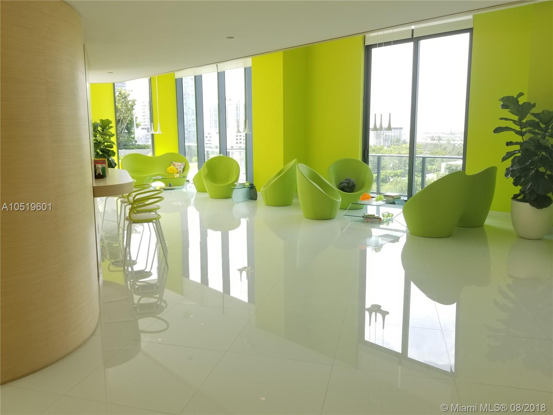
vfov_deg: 53.1
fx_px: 415
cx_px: 276
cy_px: 208
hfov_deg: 67.3
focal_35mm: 26
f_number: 1.7
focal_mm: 4.25
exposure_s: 1/258
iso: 50
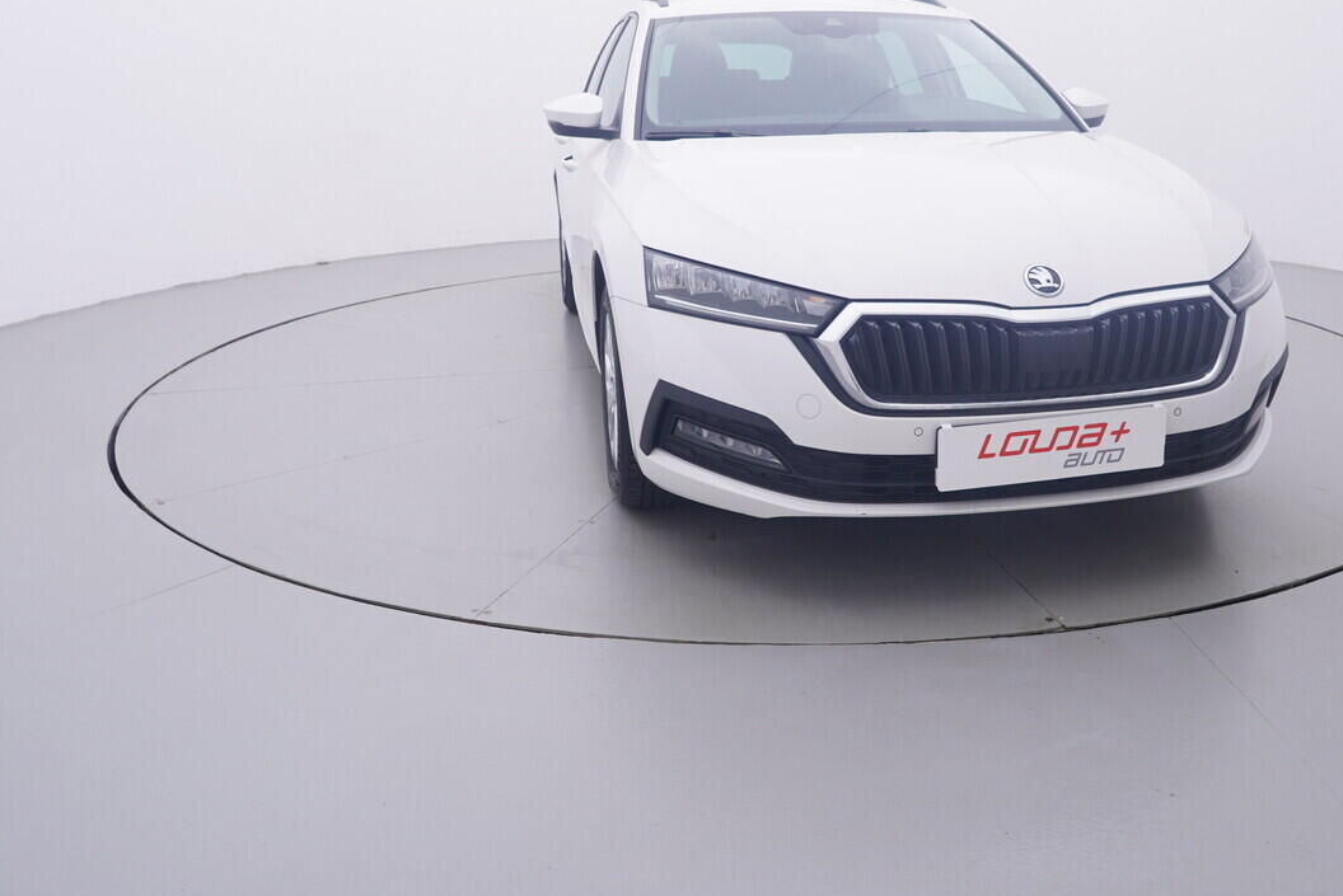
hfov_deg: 60.6
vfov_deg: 42.7
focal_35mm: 31
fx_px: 1145
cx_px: 752
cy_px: 384
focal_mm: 15
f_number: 5
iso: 200
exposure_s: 1/80
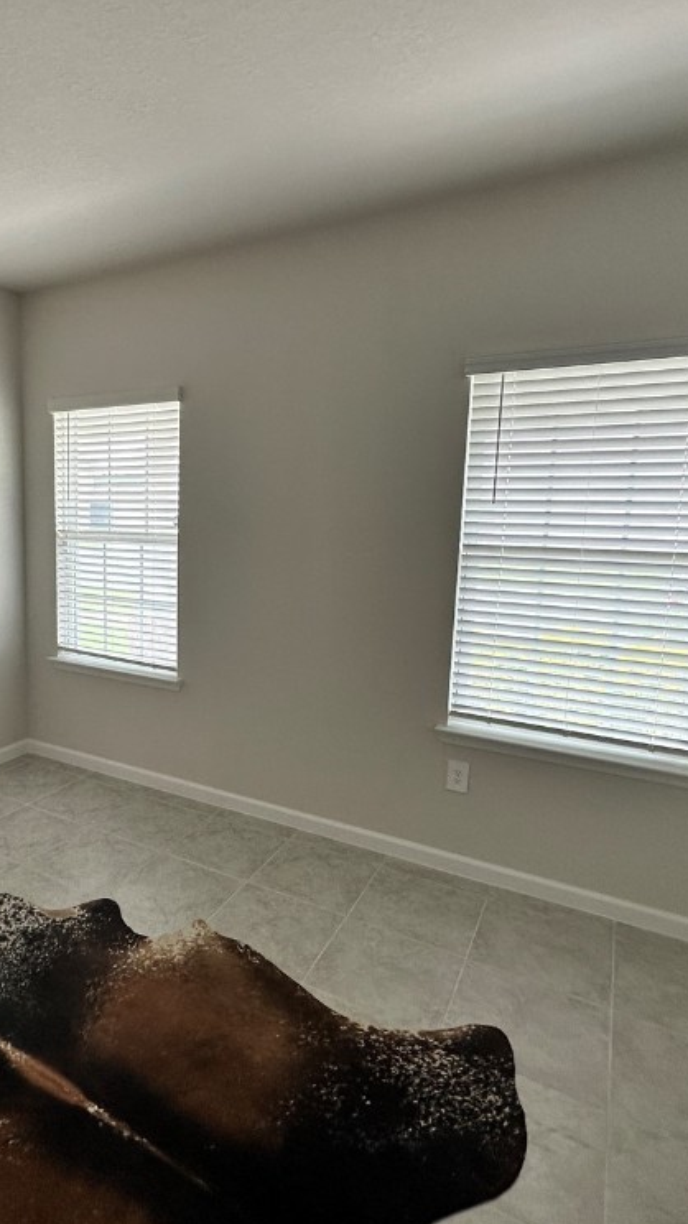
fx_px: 682
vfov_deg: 83.9
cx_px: 184
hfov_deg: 51.6
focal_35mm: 21
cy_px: 600
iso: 100
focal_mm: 2.22
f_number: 2.2
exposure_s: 1/120
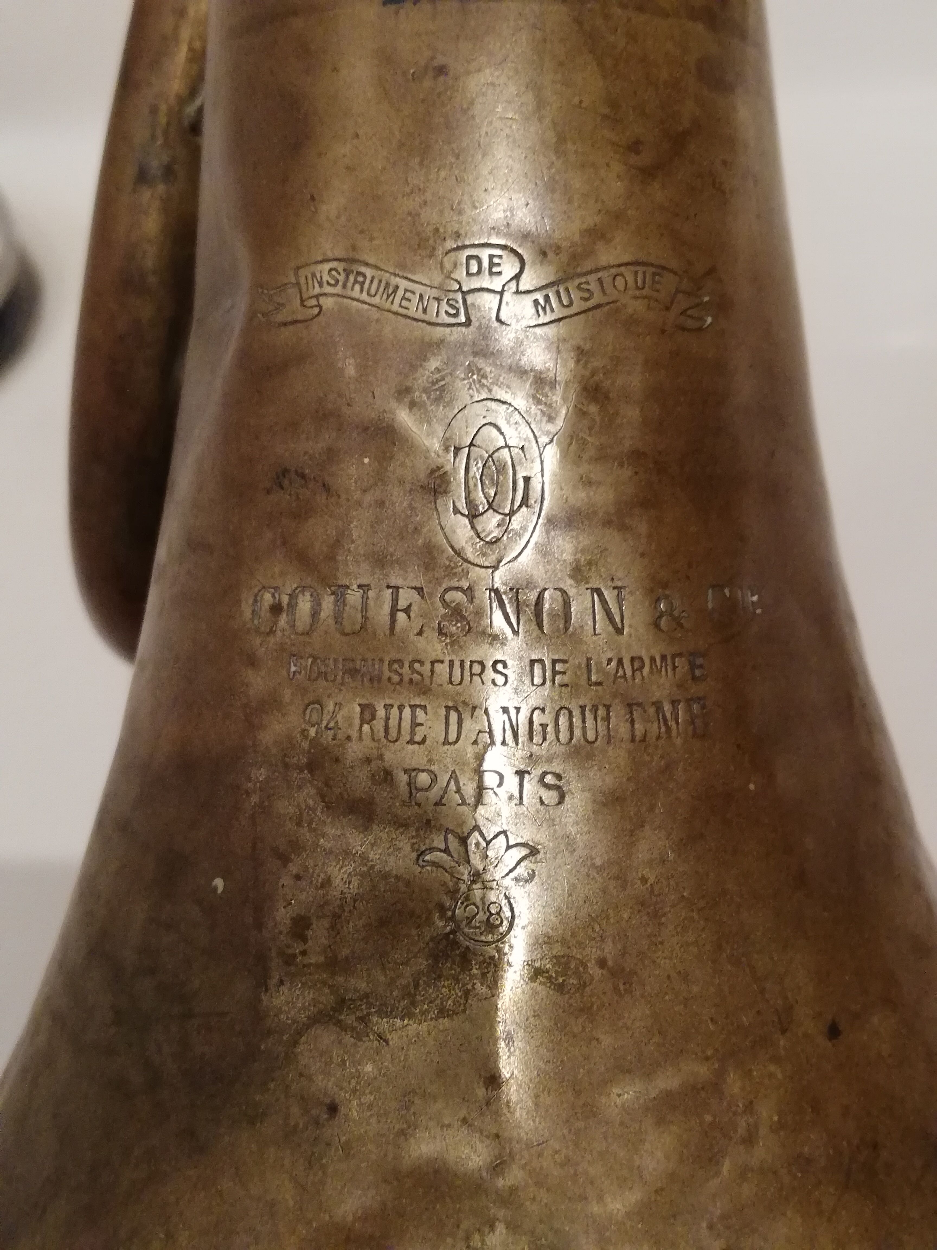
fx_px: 1516
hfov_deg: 34.3
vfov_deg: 44.8
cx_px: 468
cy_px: 625
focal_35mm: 42
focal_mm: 3.81
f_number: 2.2
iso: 500
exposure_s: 1/25
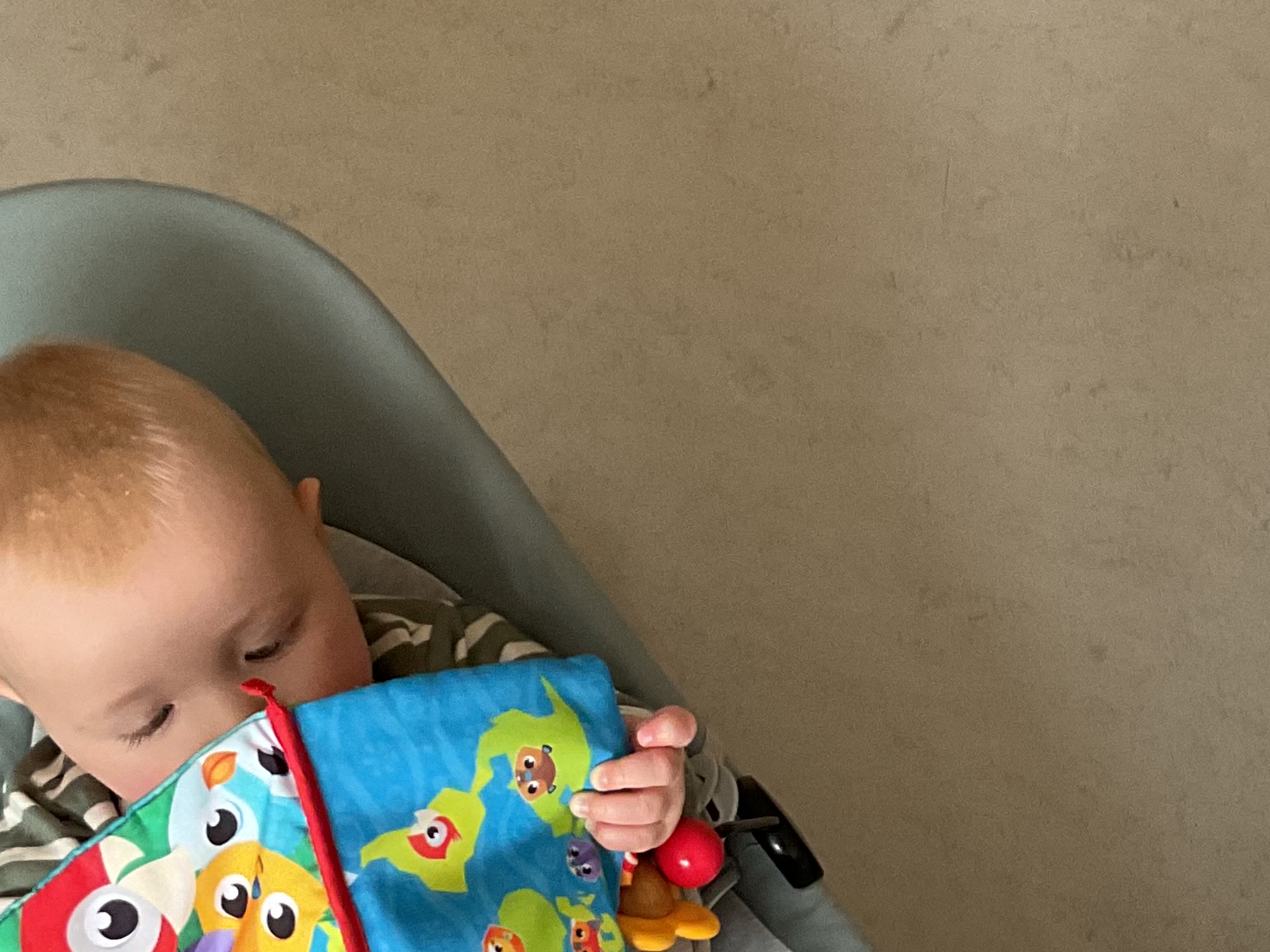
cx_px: 1074
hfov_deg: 23.9
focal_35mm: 80
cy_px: 777
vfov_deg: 18.2
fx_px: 2935
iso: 100
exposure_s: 1/60
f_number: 1.8
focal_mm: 3
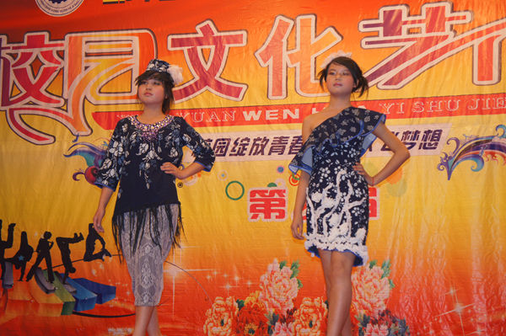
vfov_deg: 20.6
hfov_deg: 30.5
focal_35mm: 66
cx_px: 253
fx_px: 927
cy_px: 168
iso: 400
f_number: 4.5
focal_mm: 44
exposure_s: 1/160
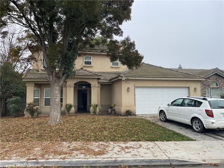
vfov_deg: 53.1
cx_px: 112
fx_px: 168
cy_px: 84
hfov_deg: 67.3
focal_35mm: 26
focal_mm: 4.2
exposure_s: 1/764
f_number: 1.6
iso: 32
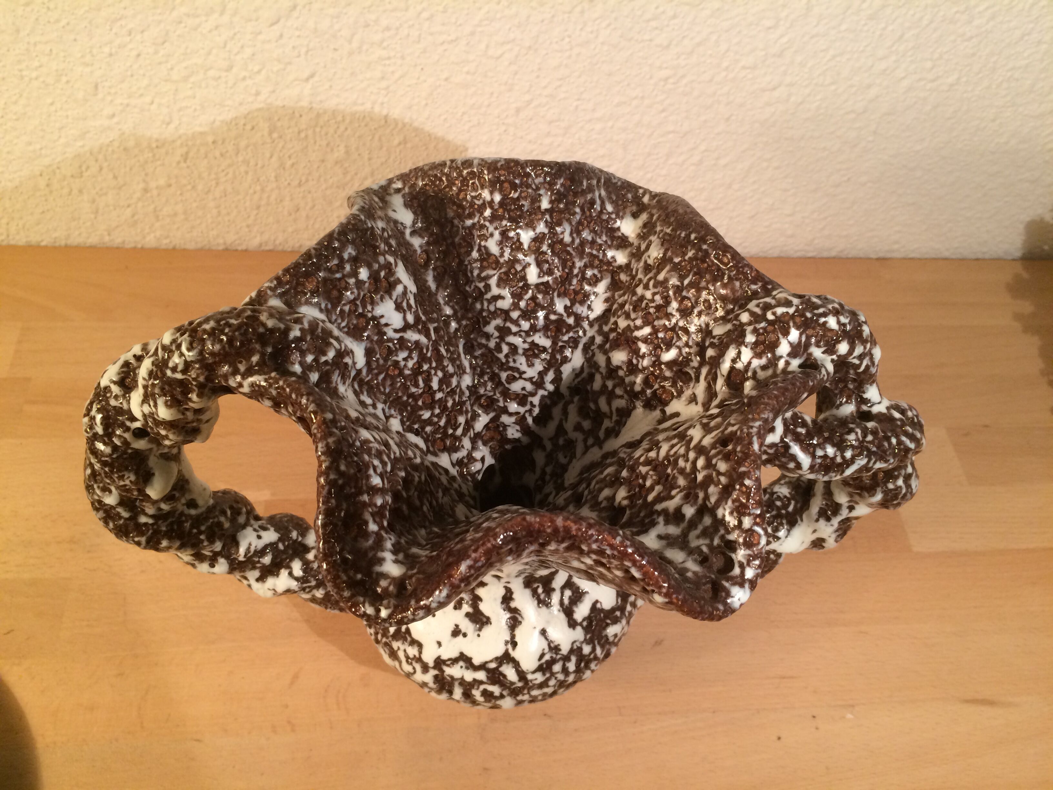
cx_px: 526
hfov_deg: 61.7
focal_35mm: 29
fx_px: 882
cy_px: 395
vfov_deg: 48.2
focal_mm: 4.15
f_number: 2.2
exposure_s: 1/33
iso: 64
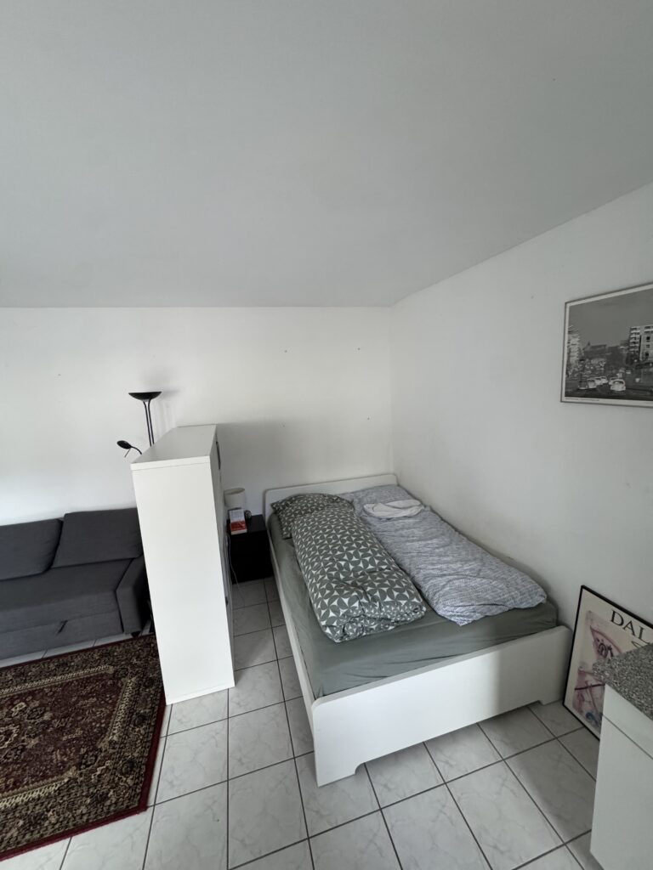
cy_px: 435
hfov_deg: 85.7
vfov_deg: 102.1
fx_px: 352
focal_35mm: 14
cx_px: 326
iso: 320
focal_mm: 2.22
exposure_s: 1/99
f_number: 2.2
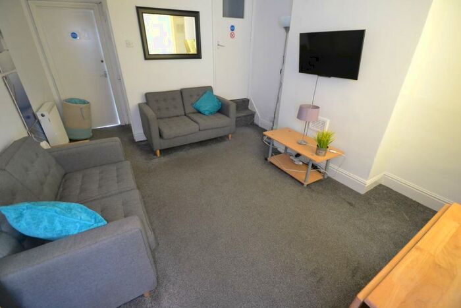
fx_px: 192
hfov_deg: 100.4
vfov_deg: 77.4
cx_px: 230
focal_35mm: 15
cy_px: 154
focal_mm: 10
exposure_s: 1/15
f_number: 3.5
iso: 3200
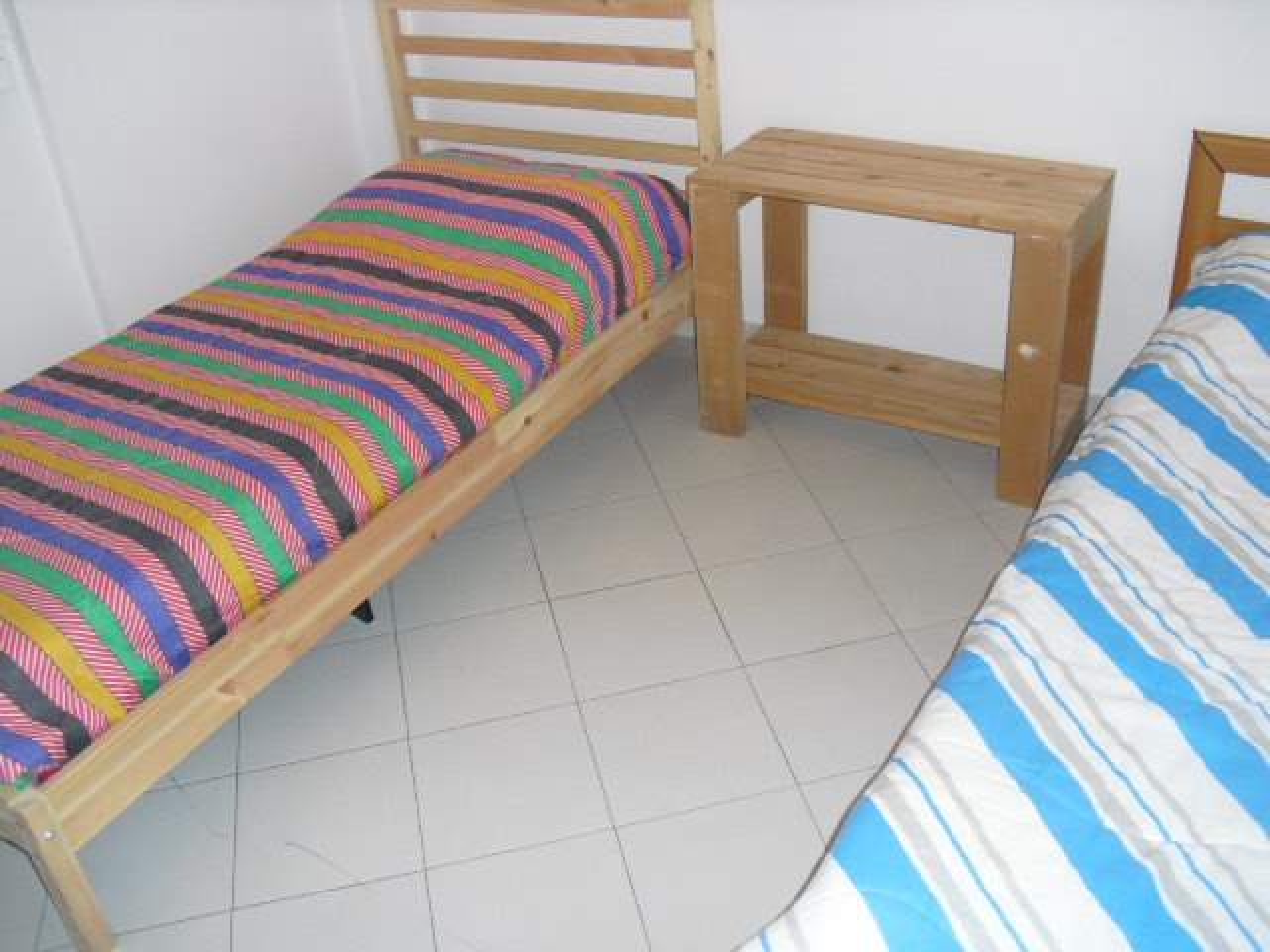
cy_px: 476
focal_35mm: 36
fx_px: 1321
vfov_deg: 39.7
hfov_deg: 51.4
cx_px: 635
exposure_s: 1/60
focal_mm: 6.3
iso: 400
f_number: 3.1
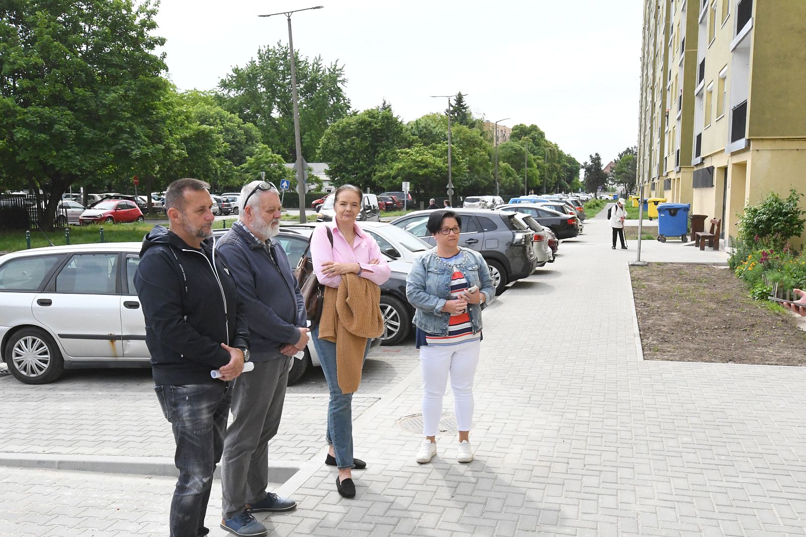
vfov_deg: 36.9
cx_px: 403
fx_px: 806
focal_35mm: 36
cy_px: 268
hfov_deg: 53.1
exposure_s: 1/1250
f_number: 18
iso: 5000
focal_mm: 24
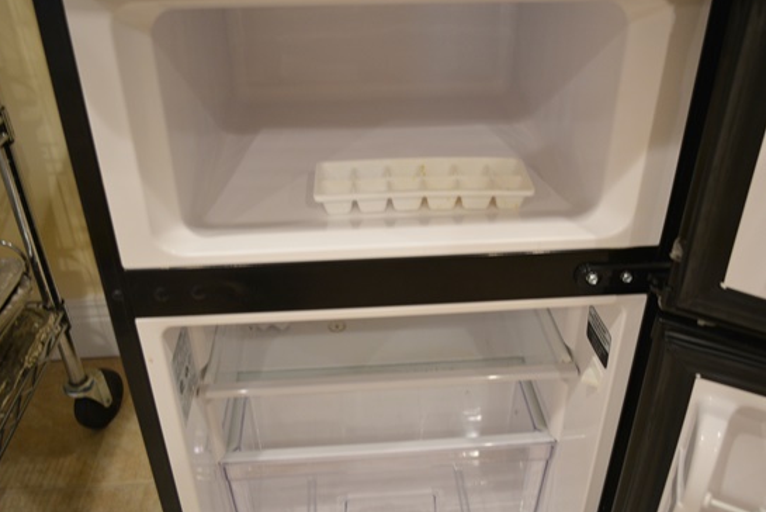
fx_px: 703
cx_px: 401
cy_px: 238
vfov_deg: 40.0
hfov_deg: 57.2
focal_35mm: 33
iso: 900
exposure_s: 1/30
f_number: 3.8
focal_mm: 20
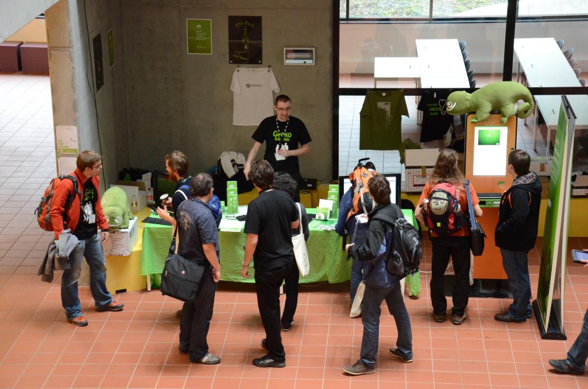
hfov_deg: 26.0
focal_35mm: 78
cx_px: 294
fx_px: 1271
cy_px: 194
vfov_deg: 17.4
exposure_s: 1/80
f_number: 6.3
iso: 3200
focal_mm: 52
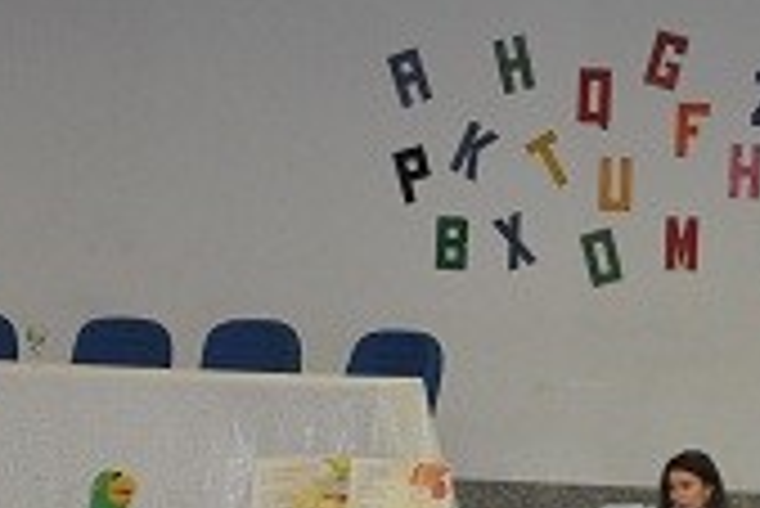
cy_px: 627
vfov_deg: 7.2
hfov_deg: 10.8
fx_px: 4023
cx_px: 504
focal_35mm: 190
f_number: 5
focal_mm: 45
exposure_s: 1/60
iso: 2000
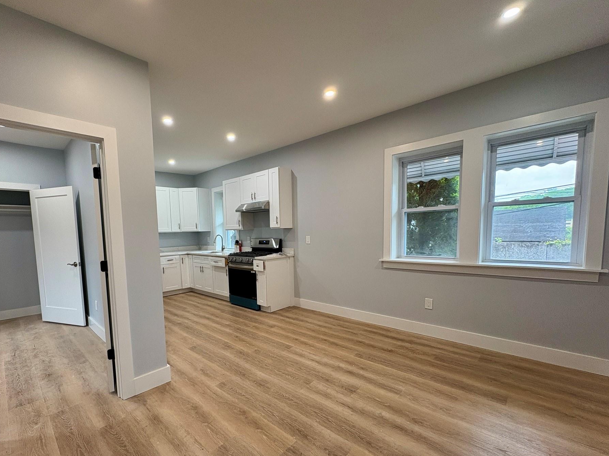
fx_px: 281
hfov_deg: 93.9
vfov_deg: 77.7
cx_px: 262
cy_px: 257
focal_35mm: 16
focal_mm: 2.22
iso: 125
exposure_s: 1/60
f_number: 2.2
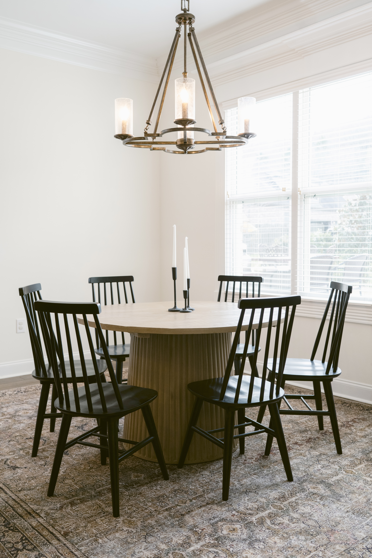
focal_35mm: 35
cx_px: 186
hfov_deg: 37.9
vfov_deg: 54.4
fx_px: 542
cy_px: 279
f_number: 4.5
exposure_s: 1/200
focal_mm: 35
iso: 640
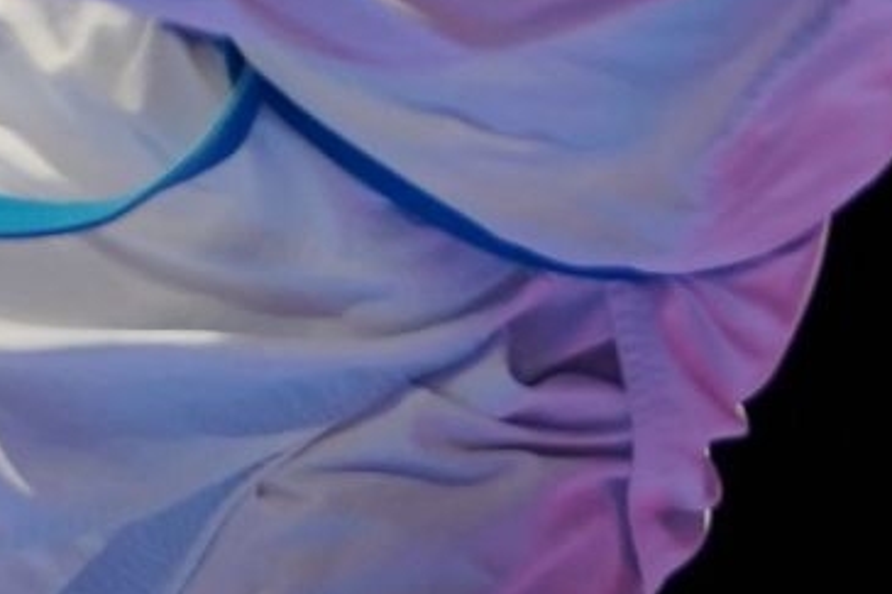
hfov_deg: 2.0
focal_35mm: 1007
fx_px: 24939
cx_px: -352
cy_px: -433
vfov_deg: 1.4
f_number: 2.8
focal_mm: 136
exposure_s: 1/1000
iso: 1250
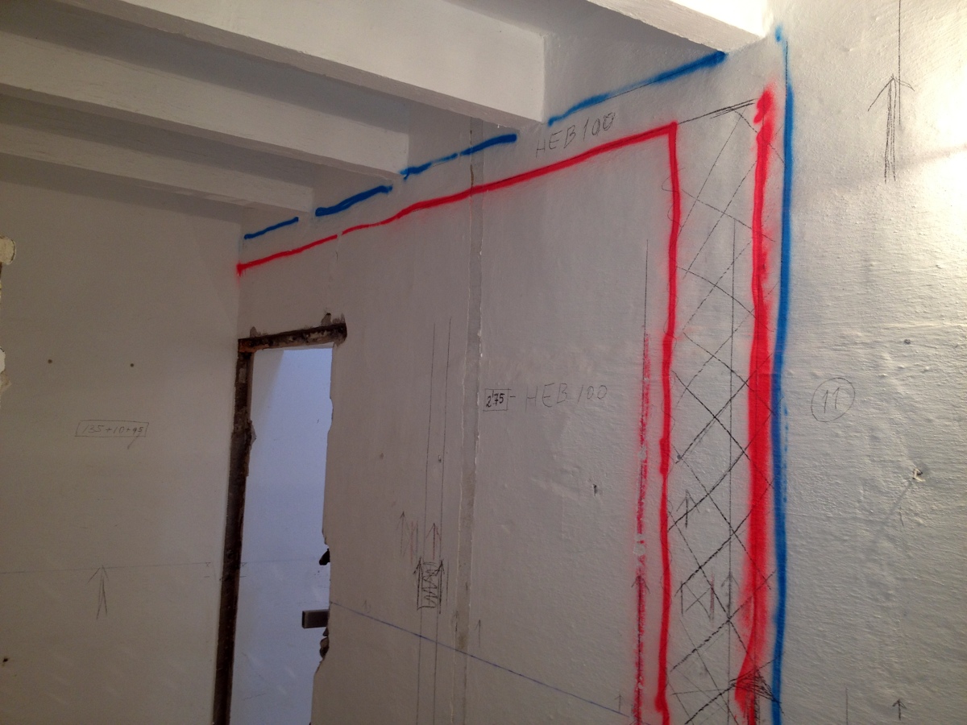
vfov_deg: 40.7
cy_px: 362
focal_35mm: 35
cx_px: 484
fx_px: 978
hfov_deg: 52.6
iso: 80
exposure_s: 1/20
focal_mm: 4.28
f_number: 2.4
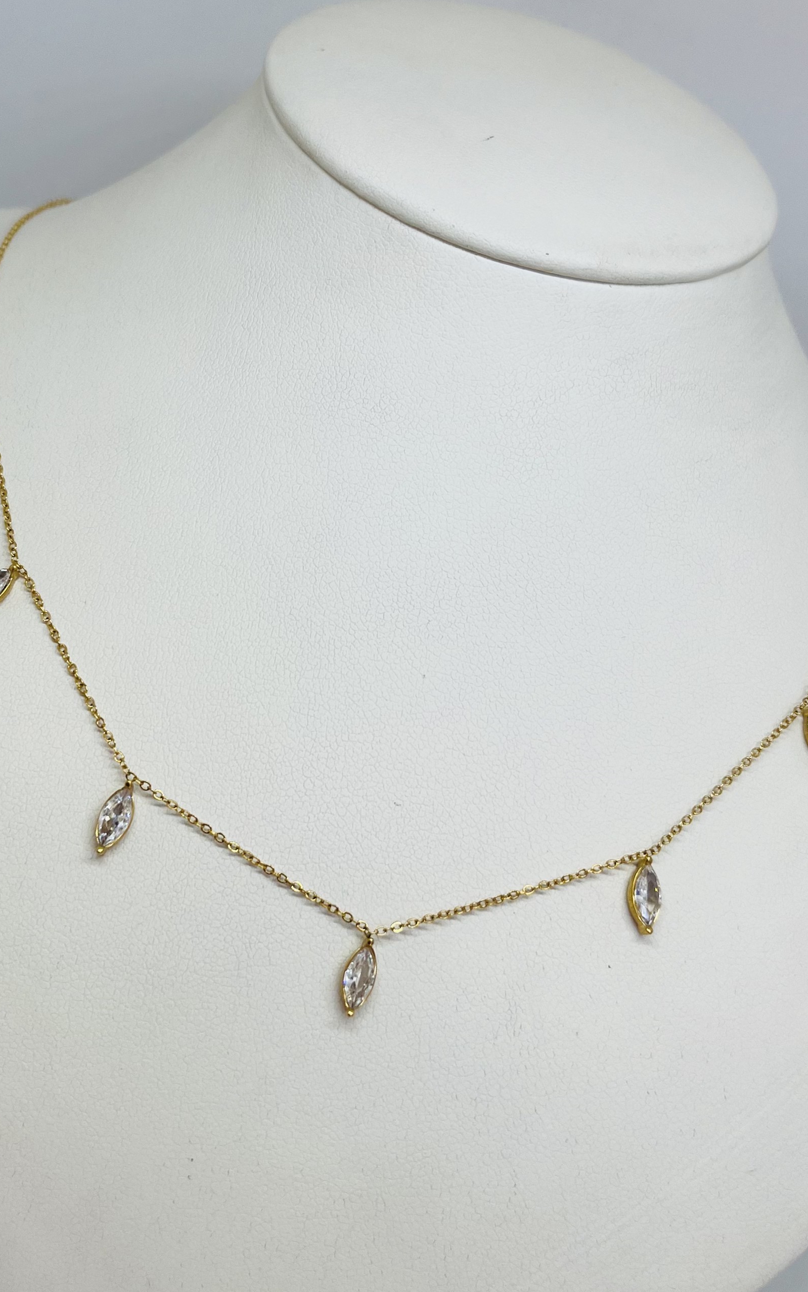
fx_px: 986
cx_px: 413
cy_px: 650
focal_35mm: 28
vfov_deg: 66.5
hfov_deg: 44.5
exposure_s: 1/510
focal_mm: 5.1
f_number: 1.6
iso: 50
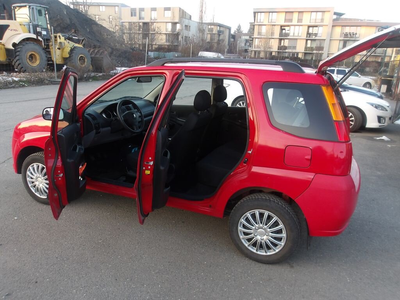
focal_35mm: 27
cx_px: 200
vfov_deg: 51.4
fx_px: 312
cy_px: 150
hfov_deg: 65.3
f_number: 3
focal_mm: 4.9
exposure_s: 1/44
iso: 100
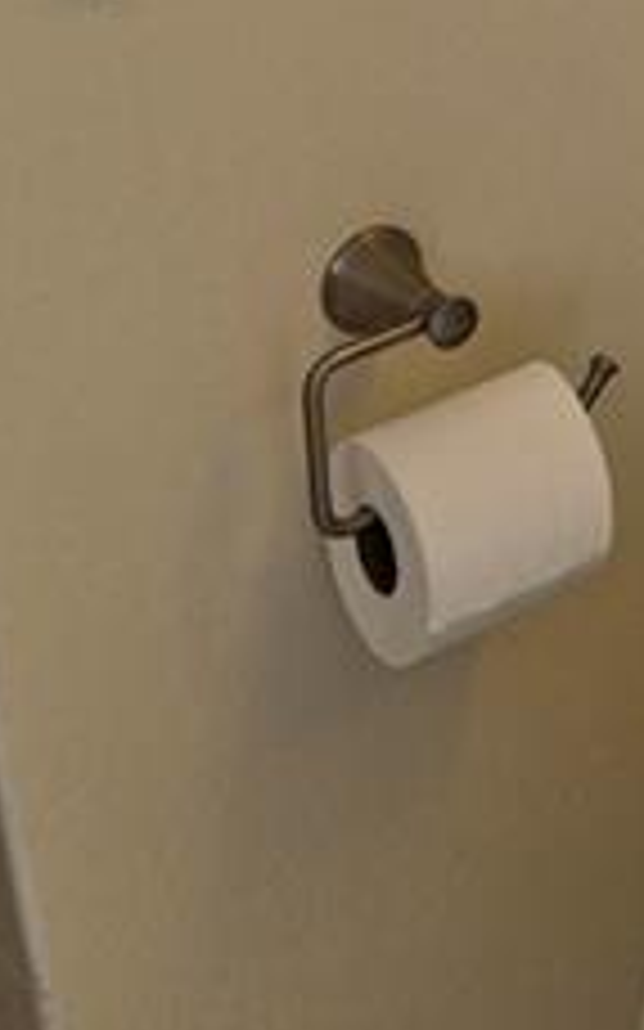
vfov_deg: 14.5
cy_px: -769
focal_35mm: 128
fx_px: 3597
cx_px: 1644
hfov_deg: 9.0
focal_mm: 5.4
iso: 25
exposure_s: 1/143
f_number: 1.8
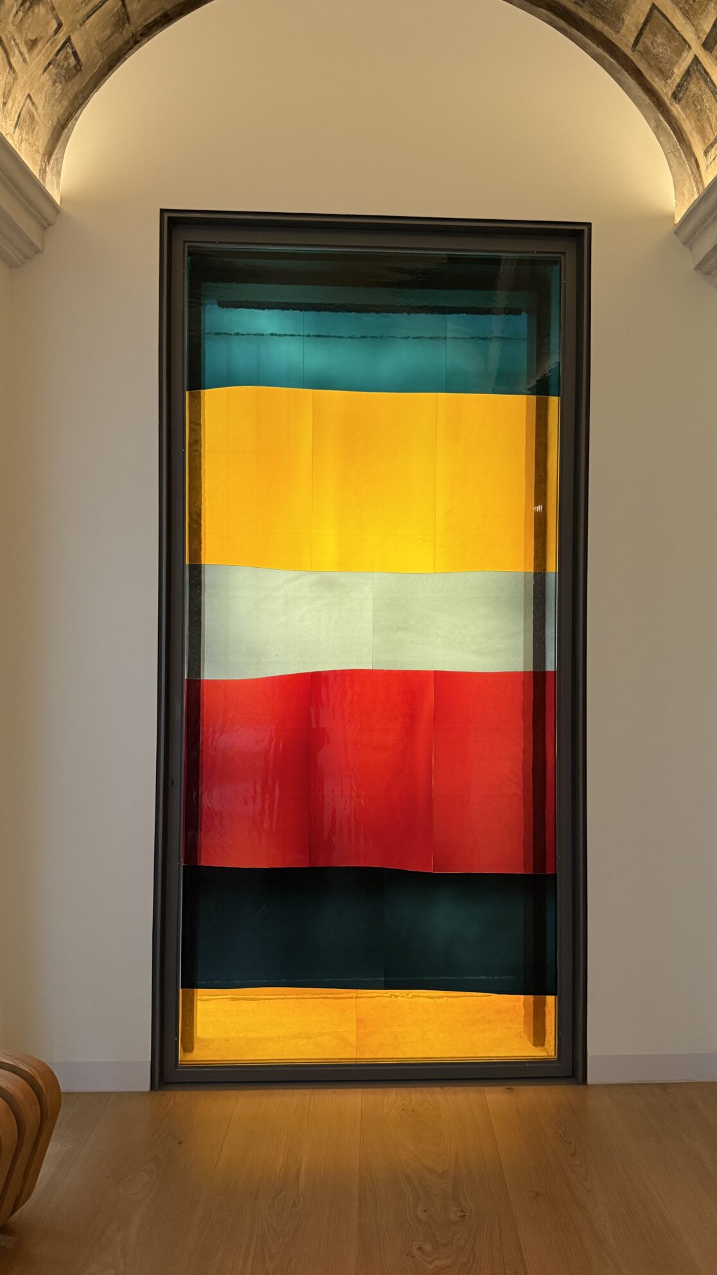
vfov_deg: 69.8
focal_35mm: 27
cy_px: 651
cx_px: 360
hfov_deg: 42.9
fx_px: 912
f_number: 1.78
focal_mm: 6.76
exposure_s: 1/59
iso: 500
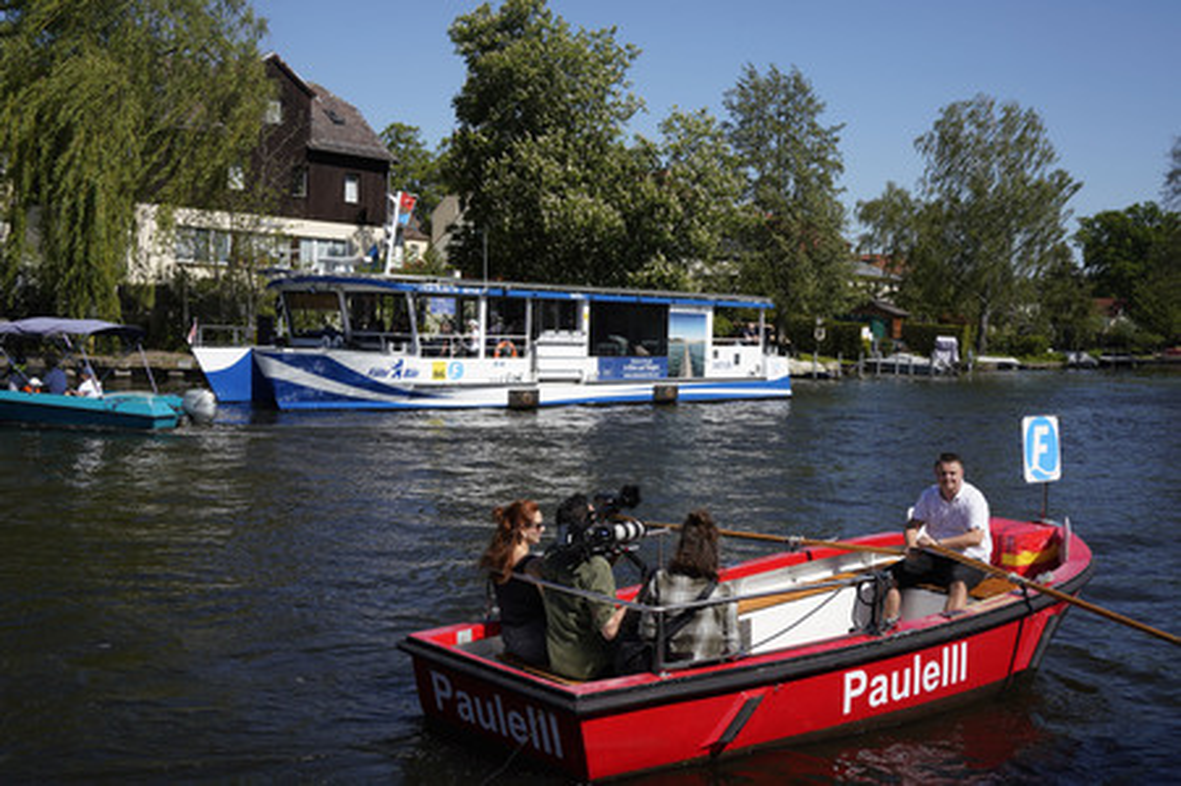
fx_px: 1311
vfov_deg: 33.4
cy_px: 393
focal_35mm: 40
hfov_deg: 48.5
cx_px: 590
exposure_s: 1/320
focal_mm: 40
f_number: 10
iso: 160
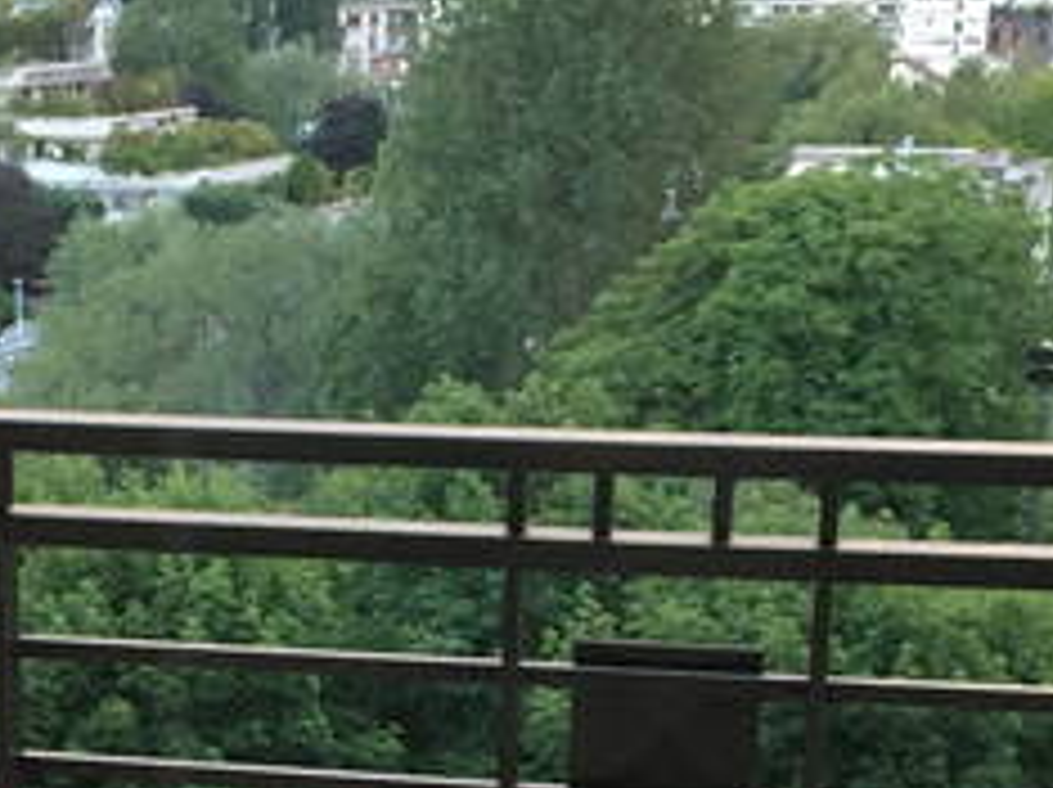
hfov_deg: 19.8
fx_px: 2978
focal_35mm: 98
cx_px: 207
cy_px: 964
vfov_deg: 14.5
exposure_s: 1/33
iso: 40
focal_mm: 4.15
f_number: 2.2
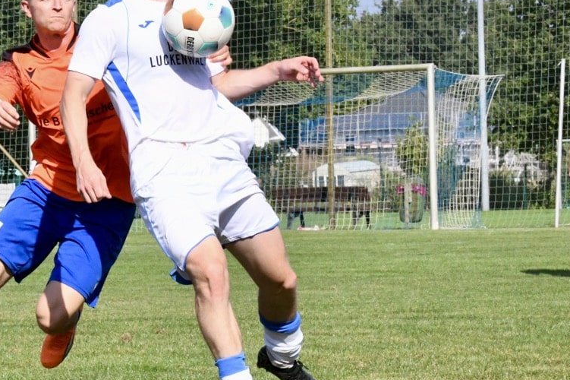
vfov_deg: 7.7
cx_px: 168
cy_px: 158
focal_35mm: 179
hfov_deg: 11.5
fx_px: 2833
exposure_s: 1/1600
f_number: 20
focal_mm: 105
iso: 5000
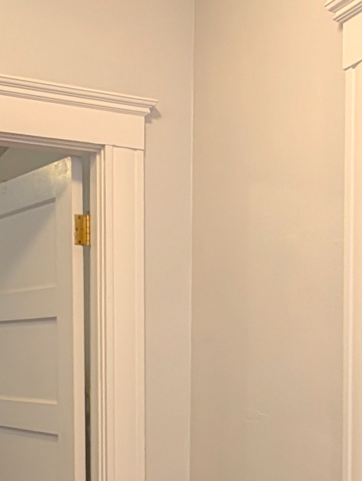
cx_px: 216
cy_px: 384
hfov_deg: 28.6
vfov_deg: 36.2
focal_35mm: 51
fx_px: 709
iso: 93
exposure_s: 1/40
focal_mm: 2.23
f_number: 1.95
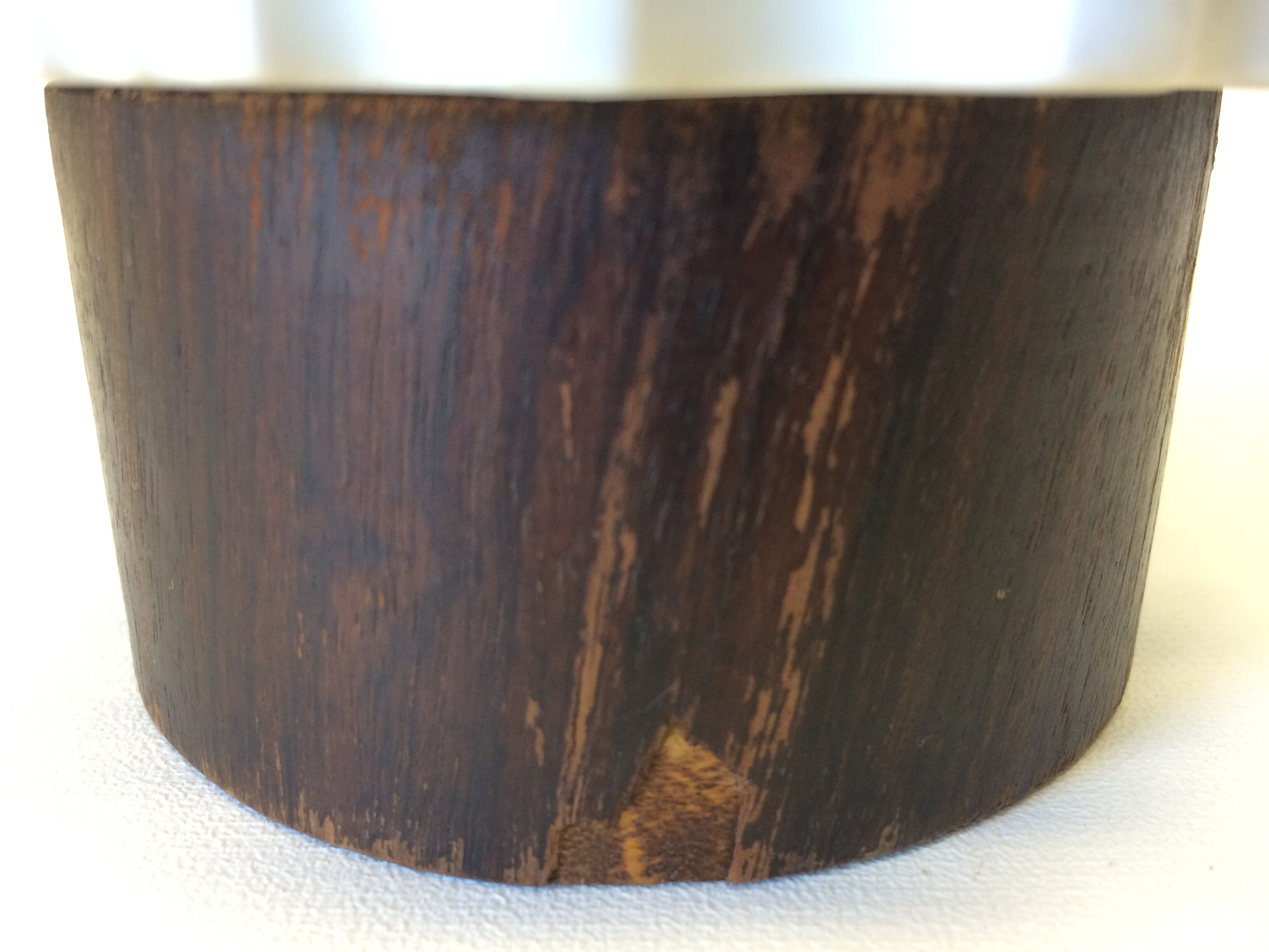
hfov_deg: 61.7
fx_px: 1063
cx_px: 634
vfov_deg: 48.2
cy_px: 476
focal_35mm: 29
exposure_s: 1/33
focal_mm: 4.15
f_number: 2.2
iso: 80
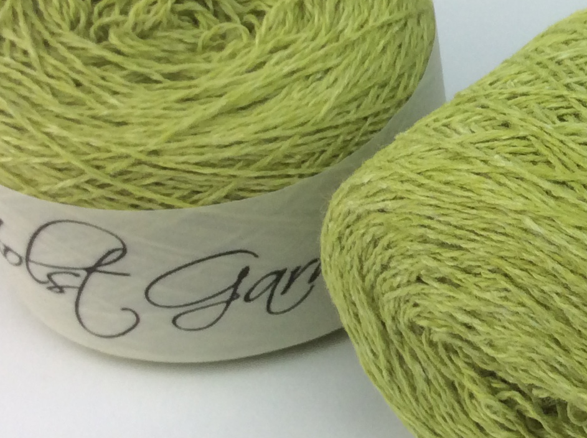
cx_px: 610
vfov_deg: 16.7
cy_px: 175
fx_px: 1490
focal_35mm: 88
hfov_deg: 21.4
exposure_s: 1/145
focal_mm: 3.3
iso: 32
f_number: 2.4
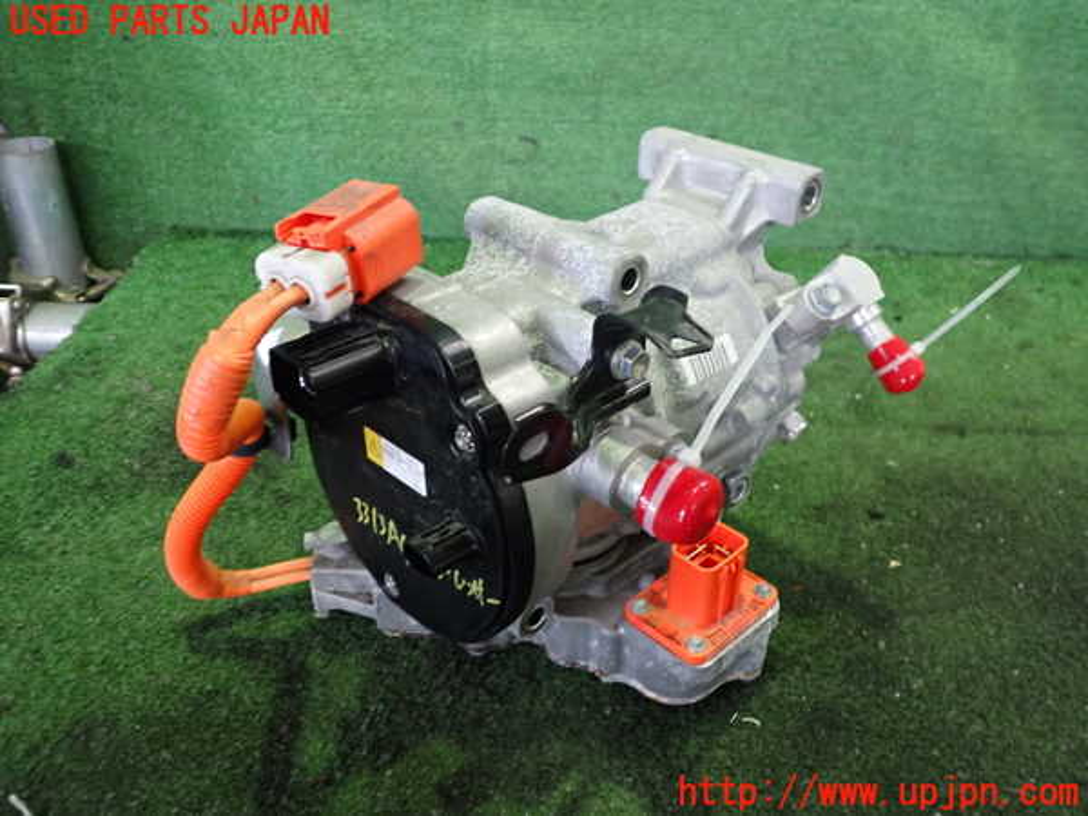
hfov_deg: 60.0
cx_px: 544
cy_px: 408
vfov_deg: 46.8
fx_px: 943
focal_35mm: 30
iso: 400
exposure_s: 1/30
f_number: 2.3
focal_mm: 5.4
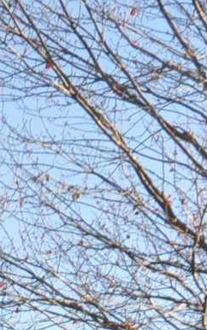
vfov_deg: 7.0
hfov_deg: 4.5
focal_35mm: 291
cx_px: -104
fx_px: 2626
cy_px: 644
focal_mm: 24
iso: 200
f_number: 8
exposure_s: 1/250
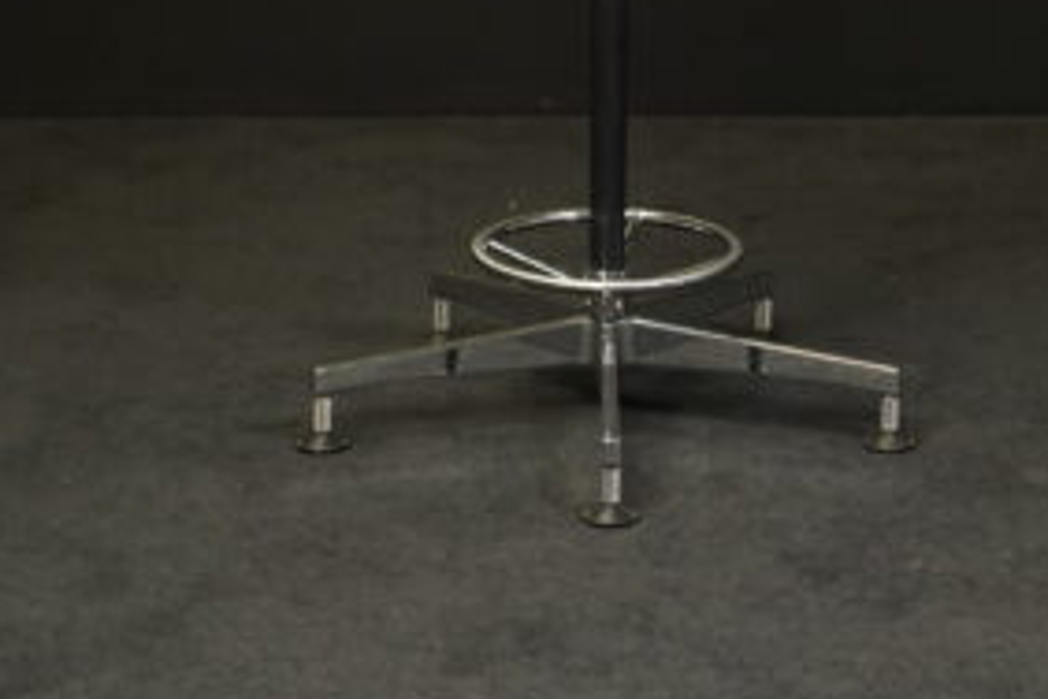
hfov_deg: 17.2
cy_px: -22
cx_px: 609
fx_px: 3464
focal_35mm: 119
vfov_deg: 11.4
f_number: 7.1
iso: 3200
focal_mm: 56
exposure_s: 1/100
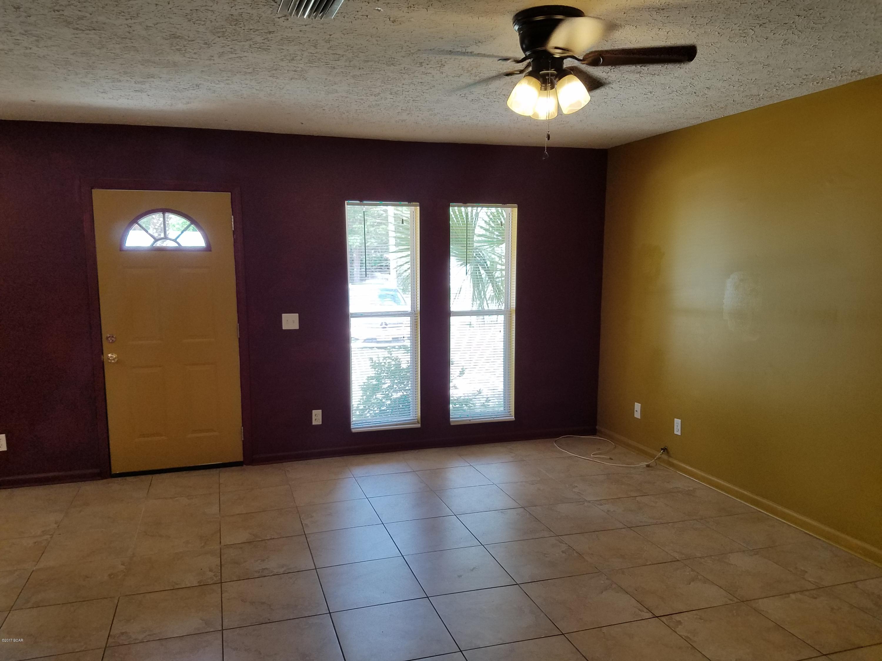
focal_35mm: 26
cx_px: 441
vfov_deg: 53.1
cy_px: 330
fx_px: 662
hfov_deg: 67.3
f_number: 1.7
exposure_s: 1/149
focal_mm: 4.2
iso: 50
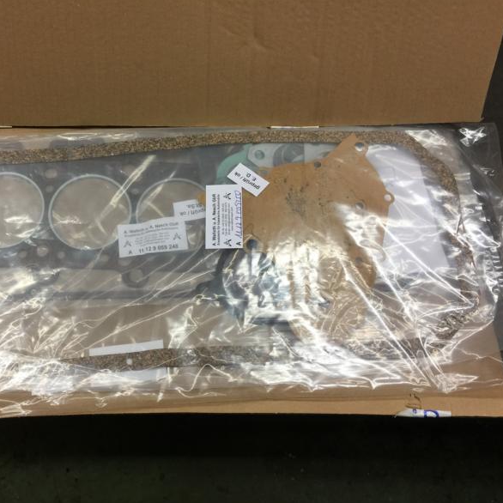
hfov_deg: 46.4
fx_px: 575
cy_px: 250
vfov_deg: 47.2
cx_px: 163
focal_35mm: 35
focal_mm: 4.15
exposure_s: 1/33
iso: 32
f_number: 2.2
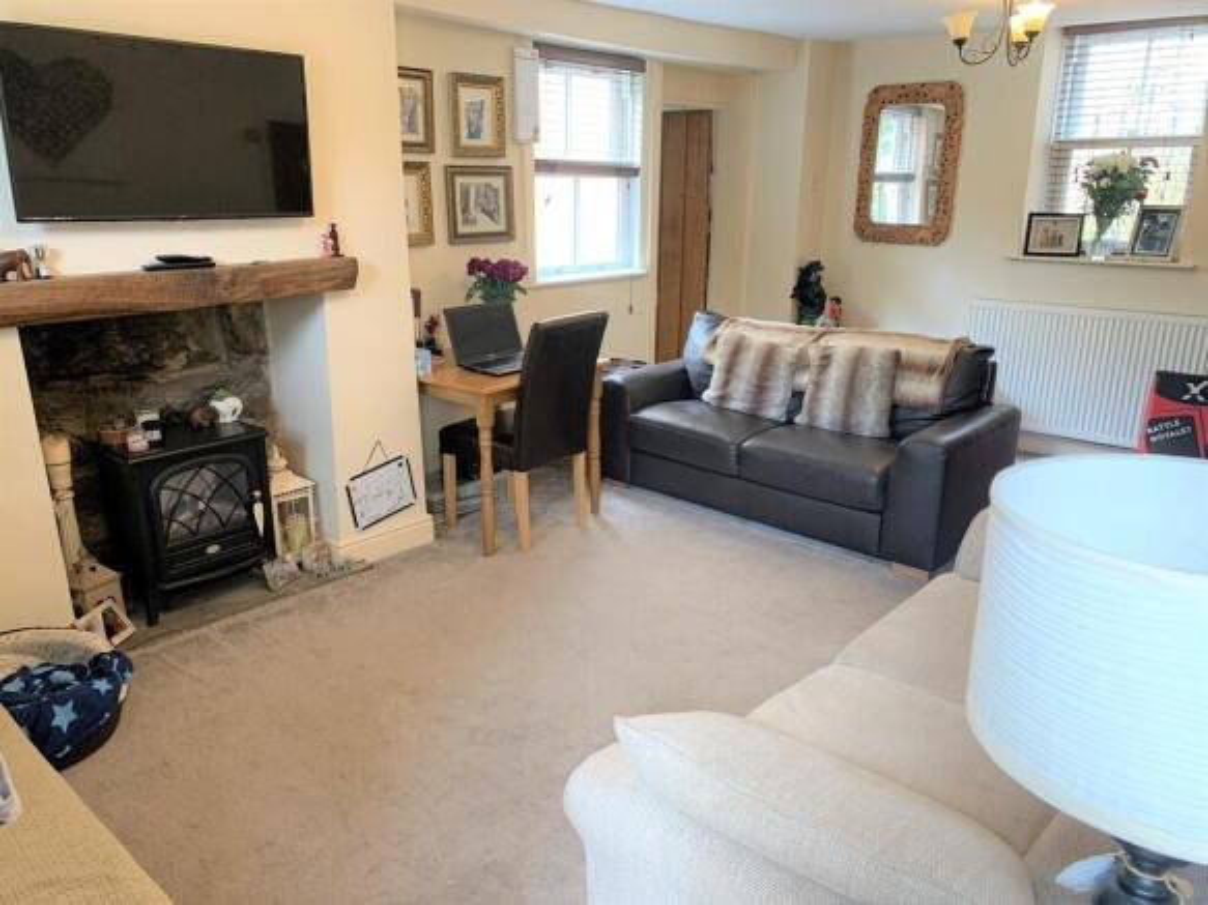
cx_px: 604
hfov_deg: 67.3
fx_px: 907
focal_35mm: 26
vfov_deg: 53.0
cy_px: 452
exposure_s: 1/50
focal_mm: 4.25
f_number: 1.8
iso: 160
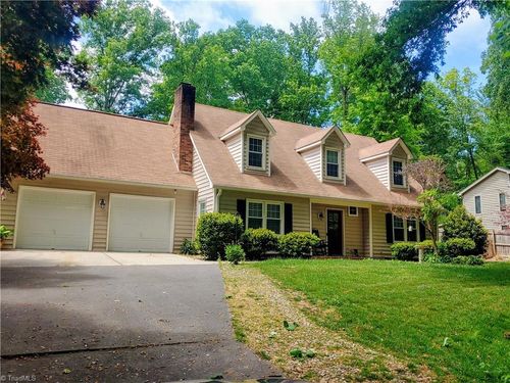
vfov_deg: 46.8
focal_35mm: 30
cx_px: 255
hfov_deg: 60.0
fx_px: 442
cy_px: 192
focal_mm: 4.23
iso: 50
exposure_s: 1/1163
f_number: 1.5
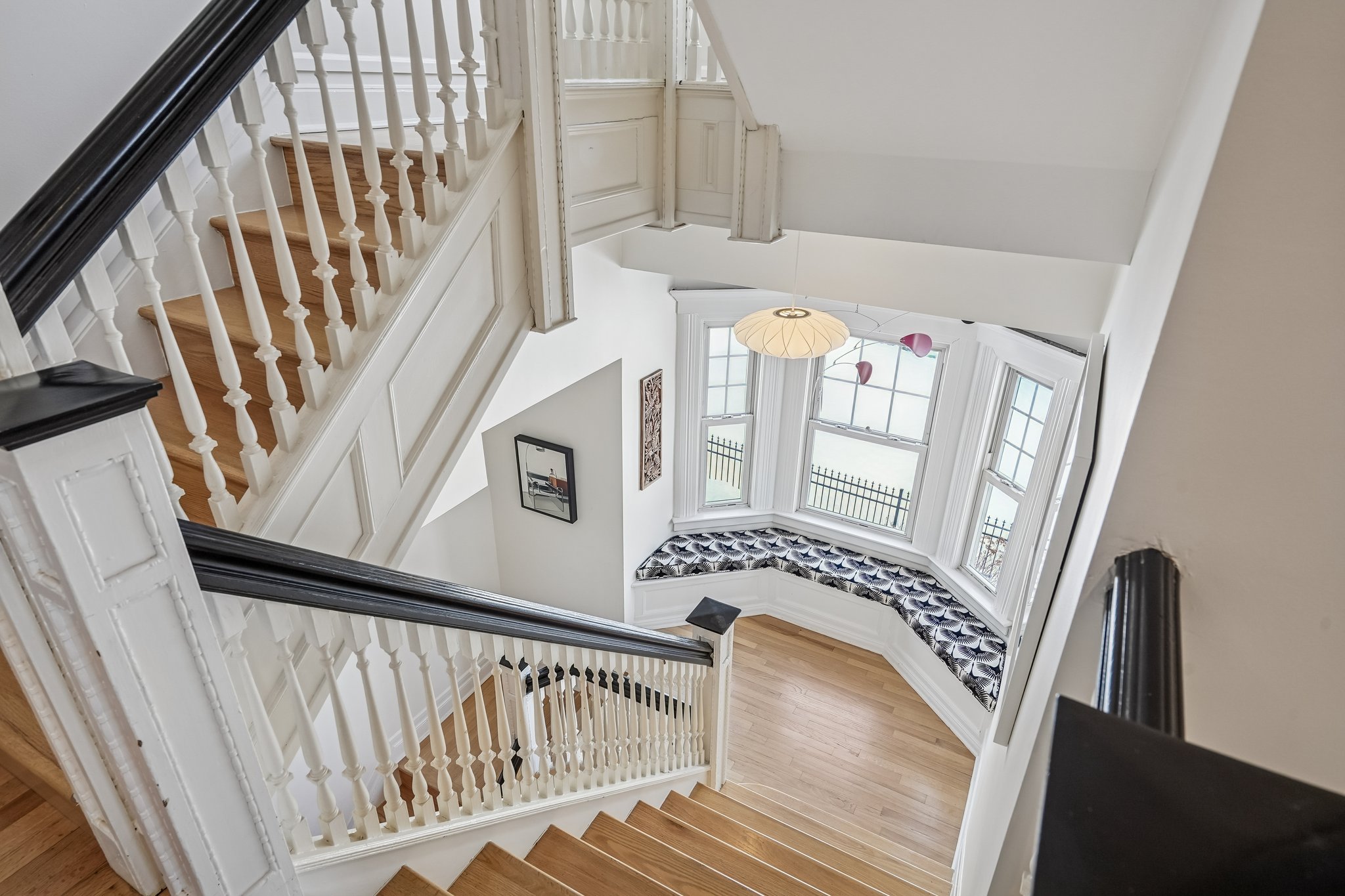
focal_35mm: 20
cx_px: 672
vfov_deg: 61.9
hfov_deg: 84.0
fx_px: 747
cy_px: 448
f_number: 8
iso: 400
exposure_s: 1/40
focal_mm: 20
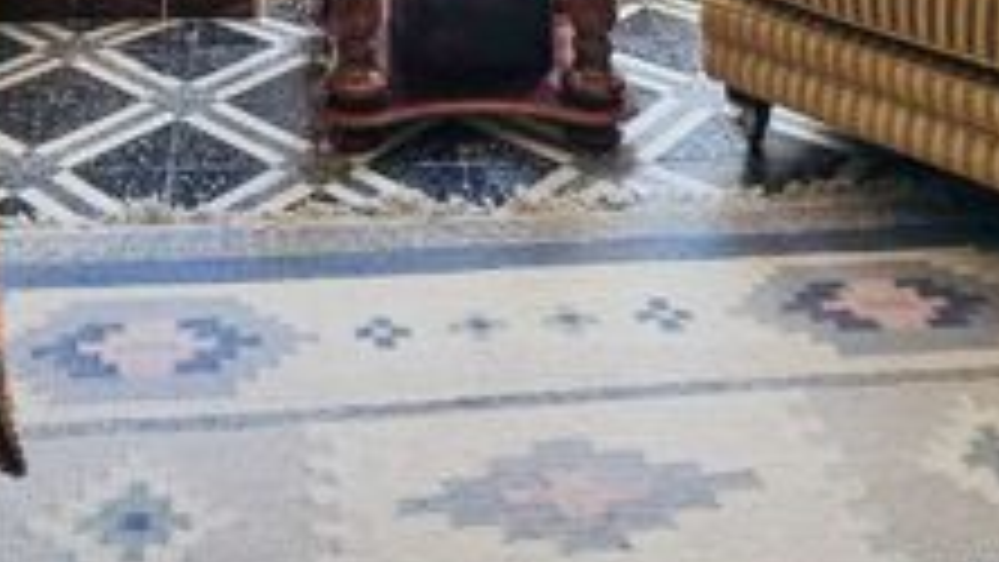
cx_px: 322
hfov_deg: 44.7
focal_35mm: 45
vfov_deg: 19.4
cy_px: -468
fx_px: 1192
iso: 80
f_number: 2.2
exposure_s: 1/100
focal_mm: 2.2
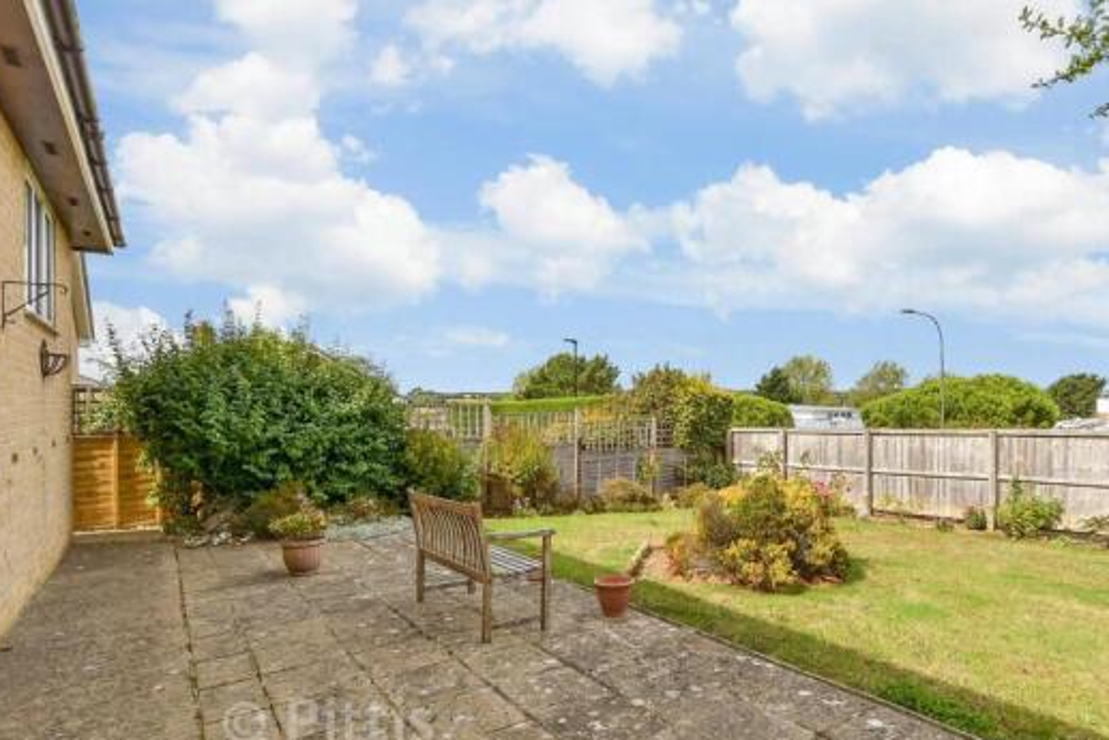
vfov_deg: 64.5
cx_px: 679
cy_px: 400
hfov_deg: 85.5
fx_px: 585
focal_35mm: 19
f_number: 8
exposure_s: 1/250
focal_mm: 10
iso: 160
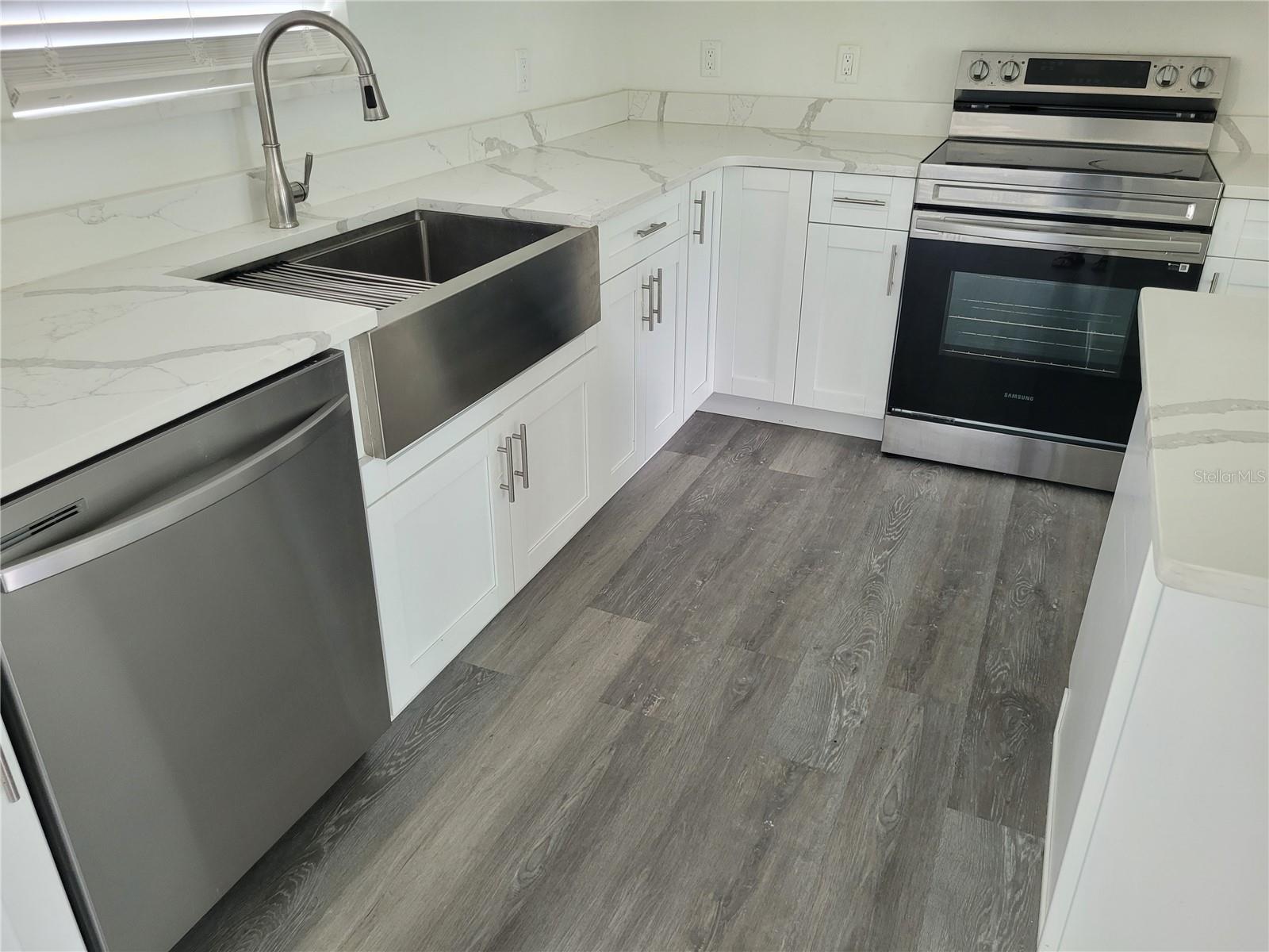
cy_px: 476
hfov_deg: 67.3
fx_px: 953
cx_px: 634
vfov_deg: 53.1
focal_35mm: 26
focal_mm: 5.4
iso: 250
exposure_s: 1/40
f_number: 1.8
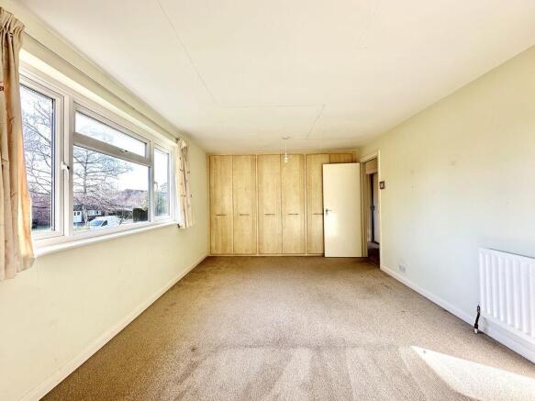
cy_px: 200
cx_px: 268
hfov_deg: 102.1
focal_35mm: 14
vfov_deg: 85.7
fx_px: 216
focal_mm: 2.22
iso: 40
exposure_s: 1/99
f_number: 2.2
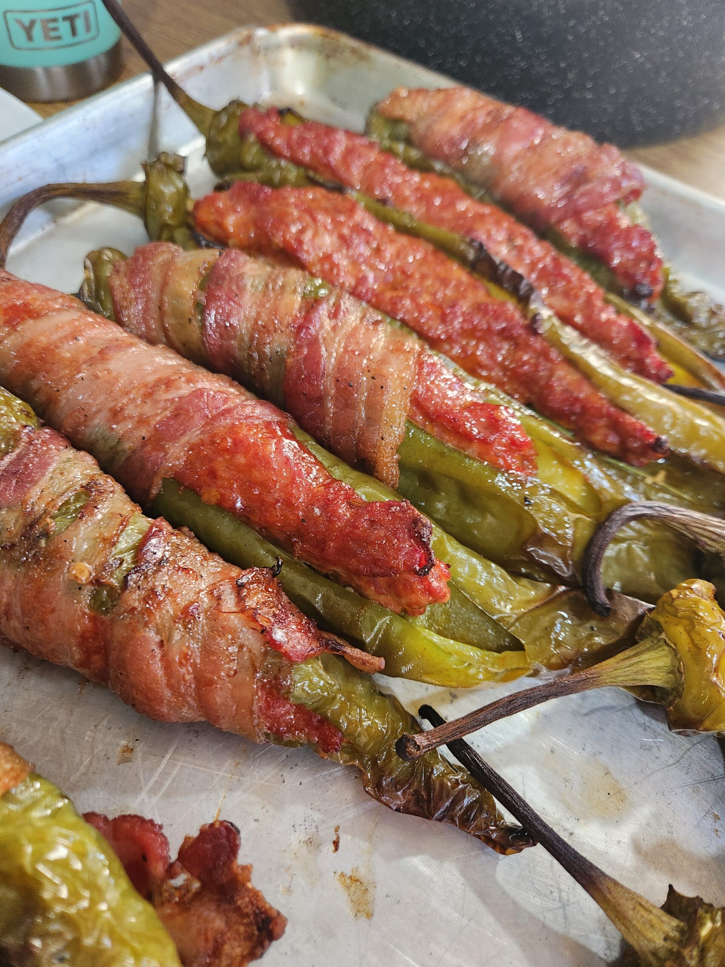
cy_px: 484
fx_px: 642
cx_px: 362
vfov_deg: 73.9
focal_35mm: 23
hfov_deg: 58.9
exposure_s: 1/120
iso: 640
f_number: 1.8
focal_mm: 5.4
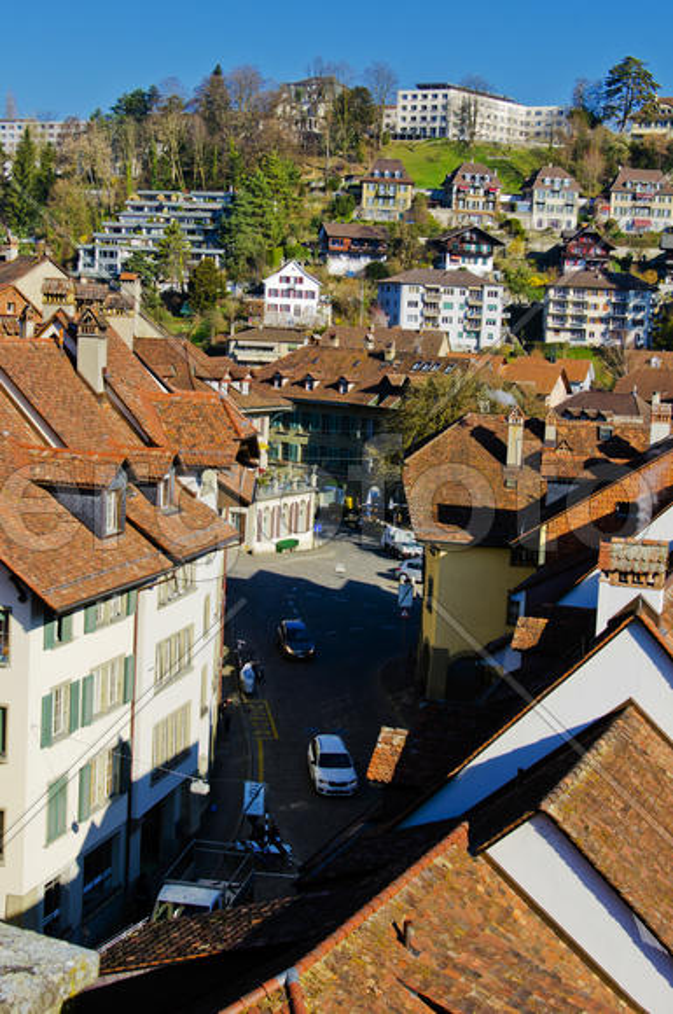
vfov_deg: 37.9
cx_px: 336
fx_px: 1476
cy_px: 507
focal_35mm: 52
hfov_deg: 25.7
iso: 100
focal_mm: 35
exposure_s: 1/350
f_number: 6.7
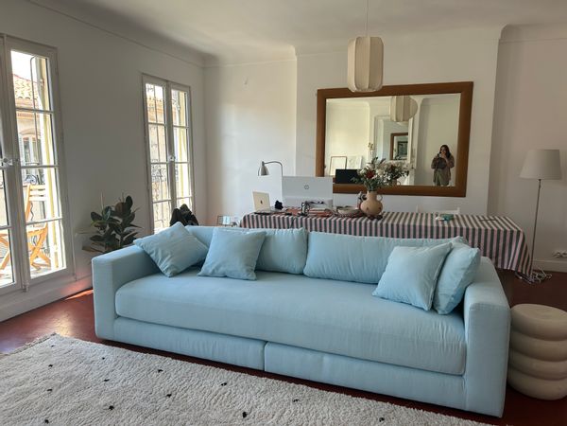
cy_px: 213
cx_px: 284
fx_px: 426
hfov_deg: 67.3
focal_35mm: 26
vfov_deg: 53.1
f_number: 1.5
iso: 64
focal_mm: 5.7
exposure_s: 1/164
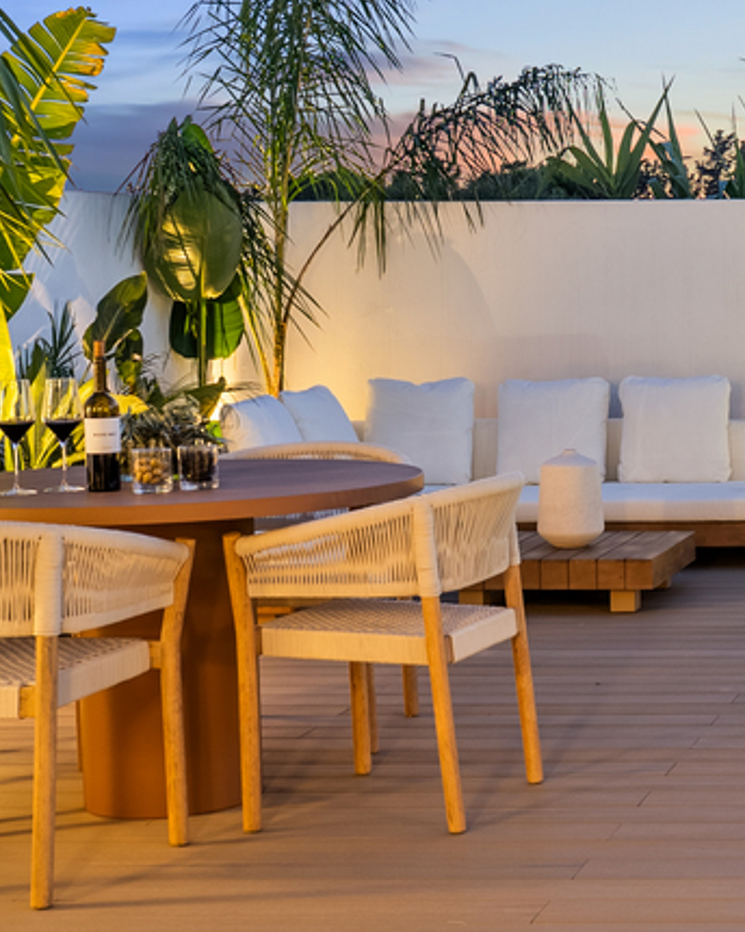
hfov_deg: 18.3
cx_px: 1050
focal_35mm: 76
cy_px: 323
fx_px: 2095
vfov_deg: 25.0
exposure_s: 5
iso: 100
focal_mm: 29
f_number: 8
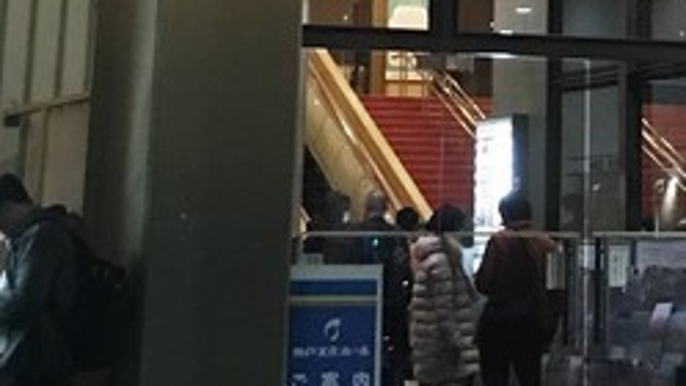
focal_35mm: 130
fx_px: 2364
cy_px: -444
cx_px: 658
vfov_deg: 8.7
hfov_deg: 16.2
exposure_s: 1/4
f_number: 2.2
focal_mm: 4.15
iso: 50
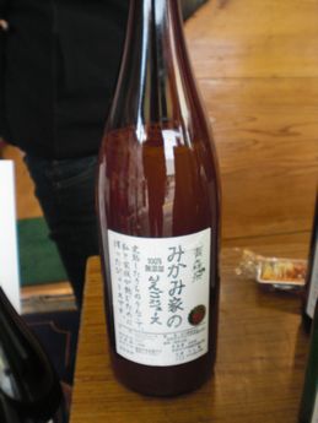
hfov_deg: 37.7
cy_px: 212
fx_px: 465
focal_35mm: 38
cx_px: 159
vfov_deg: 49.0
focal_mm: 6.3
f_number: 3.1
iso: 200
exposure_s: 1/125
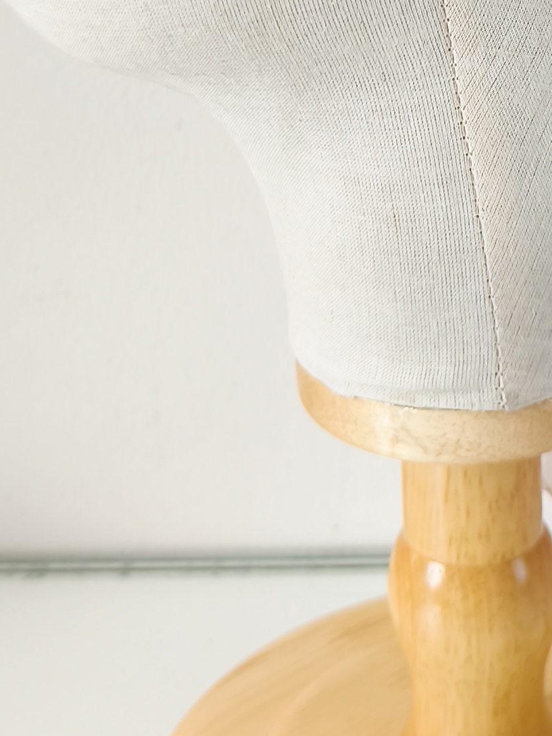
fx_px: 1829
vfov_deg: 22.0
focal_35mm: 86
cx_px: 474
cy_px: 29
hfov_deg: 17.0
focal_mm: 6.14
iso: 50
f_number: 1.65
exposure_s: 1/30
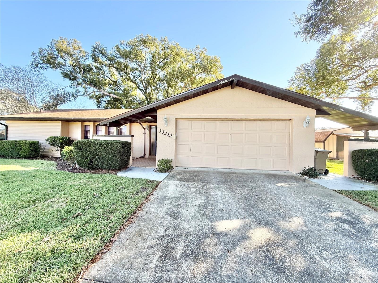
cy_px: 142
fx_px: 153
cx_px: 189
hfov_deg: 102.1
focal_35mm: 14
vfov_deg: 85.7
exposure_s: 1/169
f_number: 2.2
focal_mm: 2.22
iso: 50
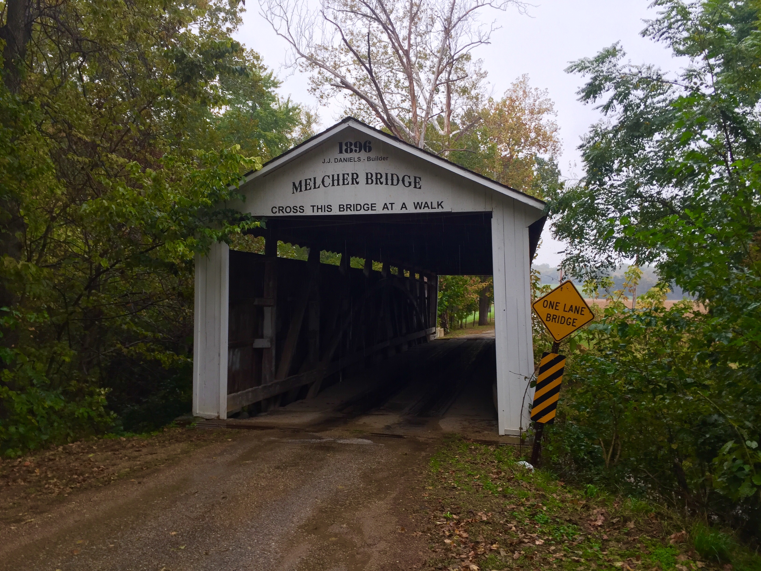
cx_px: 380
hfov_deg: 61.7
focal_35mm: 29
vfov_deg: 48.2
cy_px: 286
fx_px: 638
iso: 40
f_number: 2.2
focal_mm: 4.15
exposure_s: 1/120
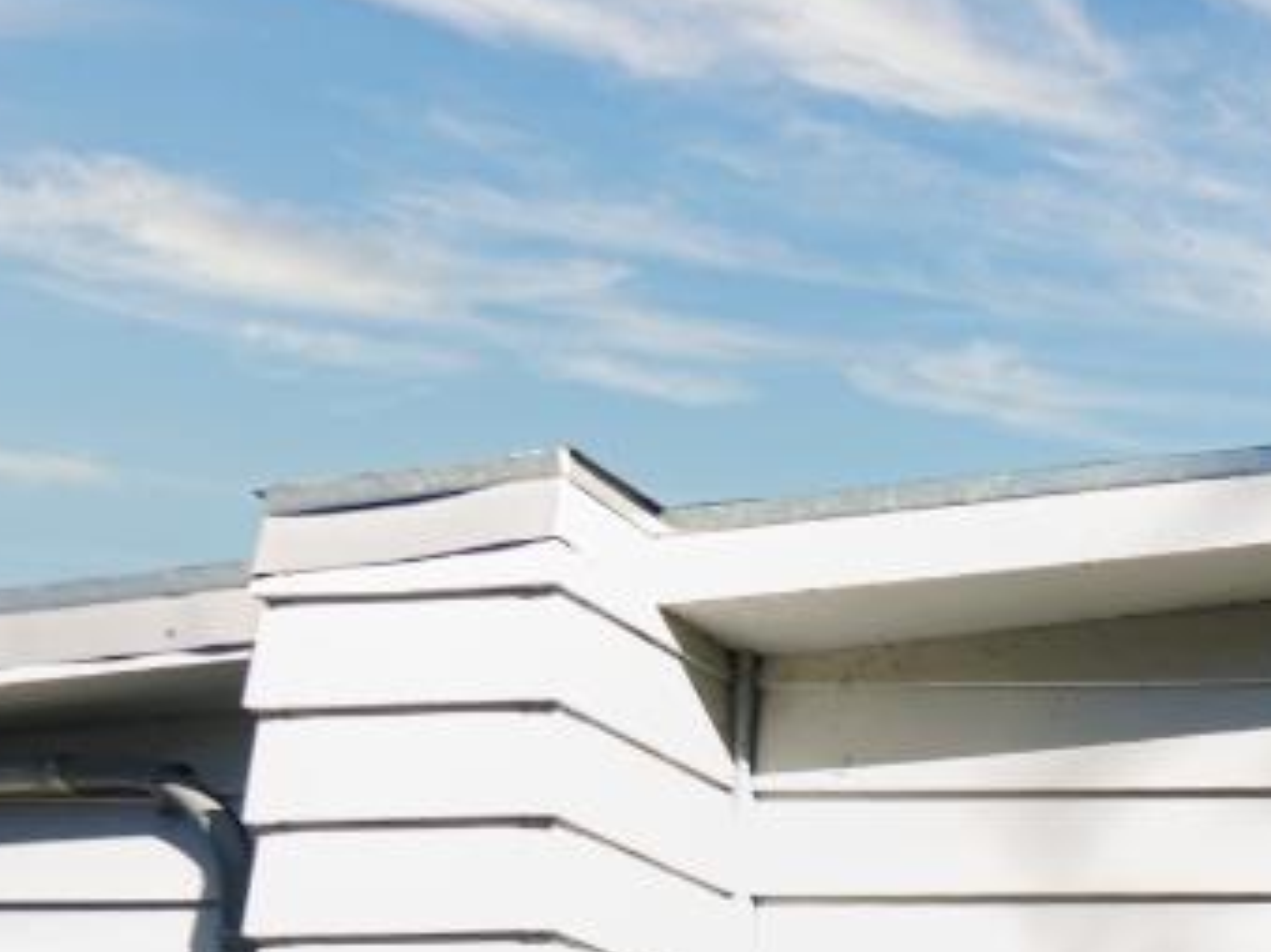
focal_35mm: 62
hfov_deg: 19.7
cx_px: 2452
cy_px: 1767
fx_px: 2276
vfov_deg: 18.1
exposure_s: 1/640
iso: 160
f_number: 2.8
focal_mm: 7
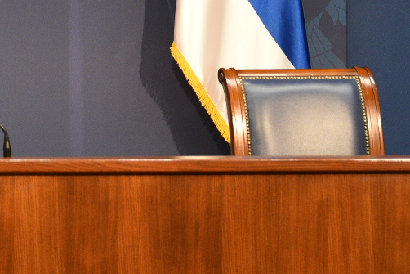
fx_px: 2130
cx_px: -203
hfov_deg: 10.6
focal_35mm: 187
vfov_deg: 7.3
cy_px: -16
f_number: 4
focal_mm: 58
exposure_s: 1/160
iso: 2000
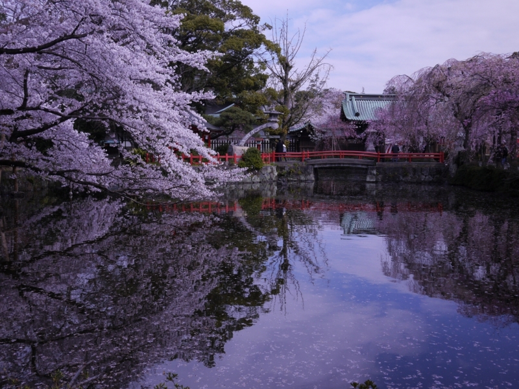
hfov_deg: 46.8
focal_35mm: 40
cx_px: 260
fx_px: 600
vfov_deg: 36.0
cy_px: 194
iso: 200
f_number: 9
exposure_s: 1/125
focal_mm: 20
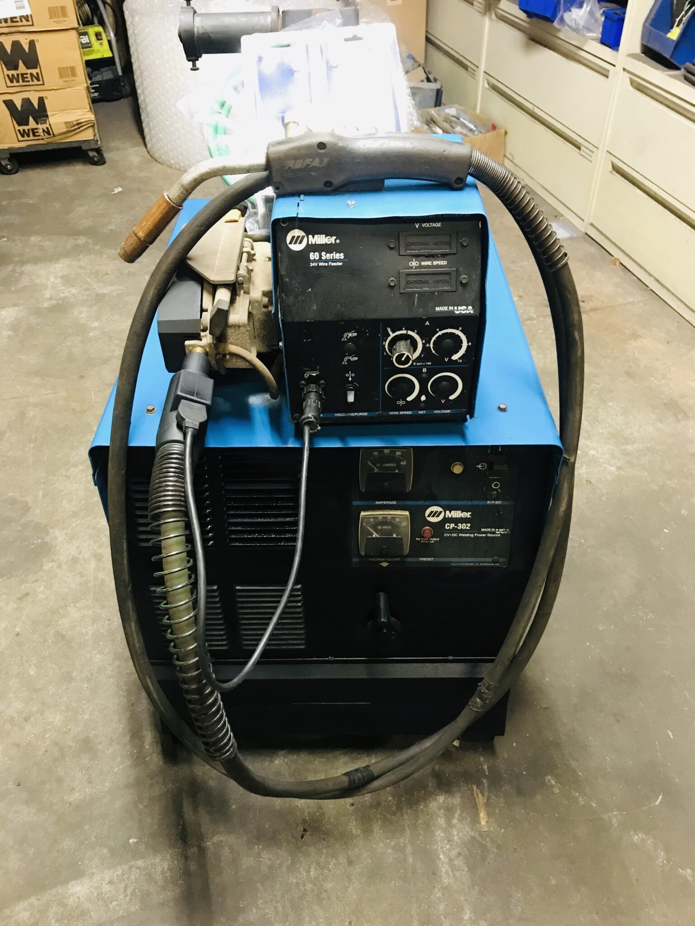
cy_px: 463
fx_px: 750
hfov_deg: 49.7
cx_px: 348
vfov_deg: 63.4
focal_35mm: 28
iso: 80
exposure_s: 1/7
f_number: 1.8
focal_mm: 3.99
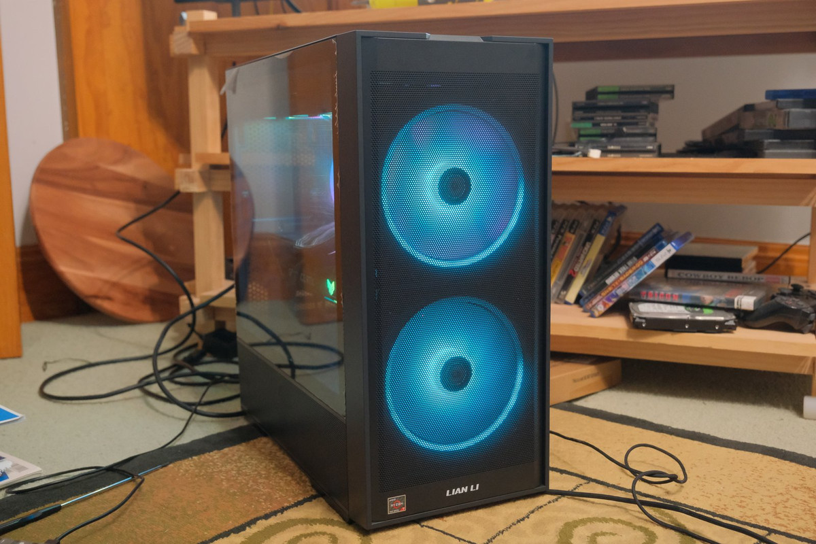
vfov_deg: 35.9
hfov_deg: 51.9
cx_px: 408
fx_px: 839
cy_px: 272
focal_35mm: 37
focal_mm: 24.7
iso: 4000
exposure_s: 1/38
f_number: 4
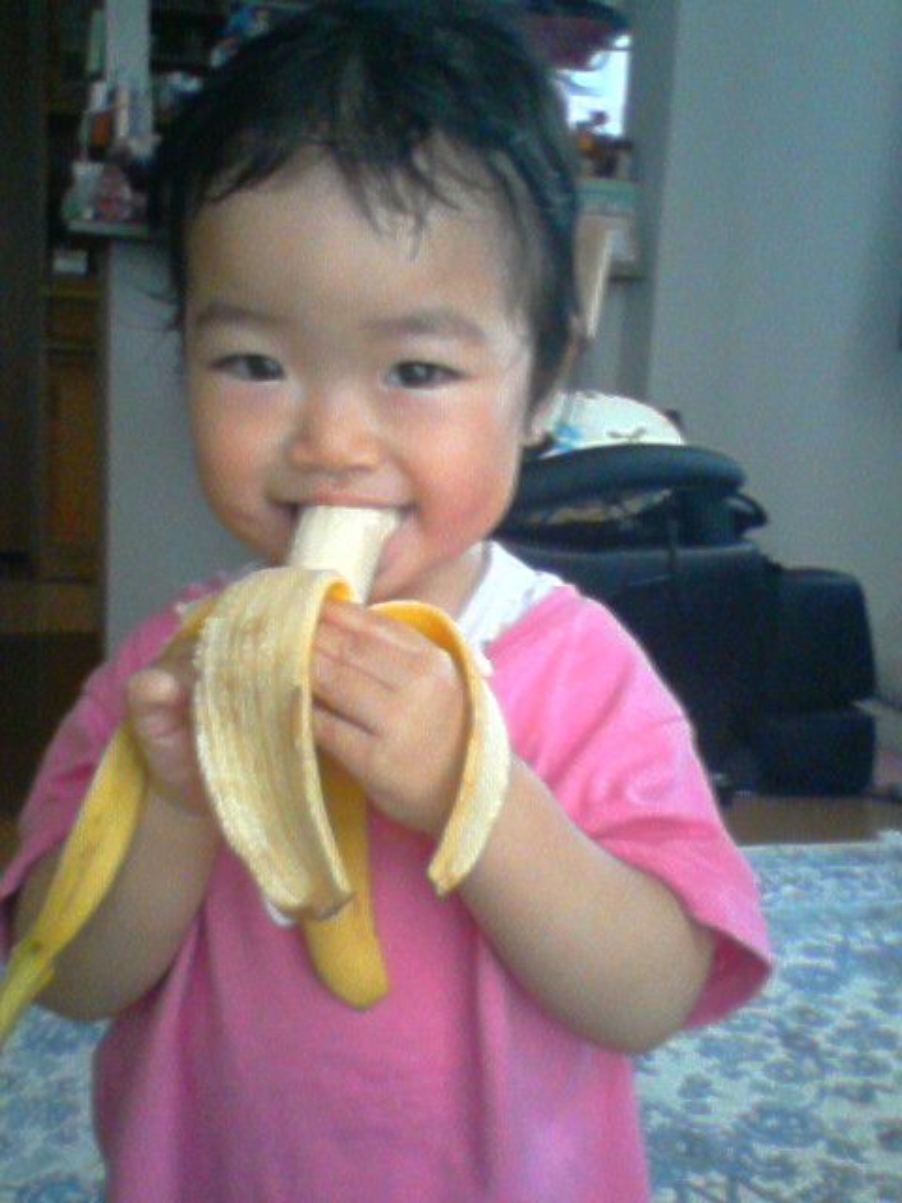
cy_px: 602
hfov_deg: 48.2
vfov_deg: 61.7
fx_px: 1008
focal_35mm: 29
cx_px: 451
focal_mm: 1.5
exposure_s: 1/23.8
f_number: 2.8
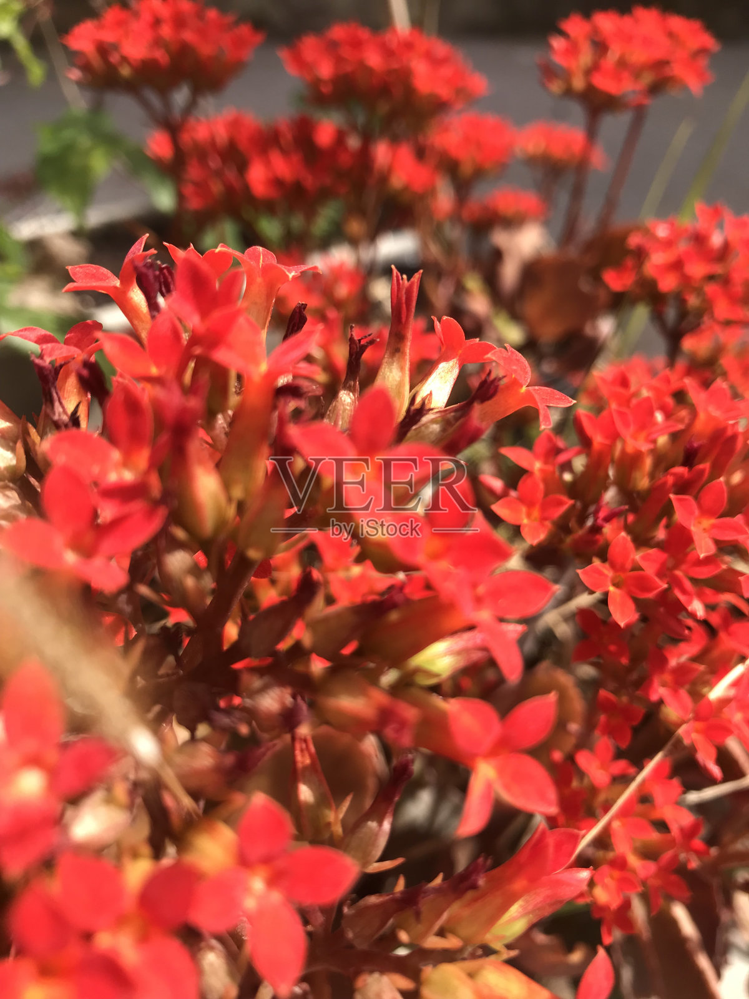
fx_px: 808
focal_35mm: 28
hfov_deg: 49.7
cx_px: 374
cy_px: 500
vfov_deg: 63.4
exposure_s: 1/818
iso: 20
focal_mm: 3.99
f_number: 1.8
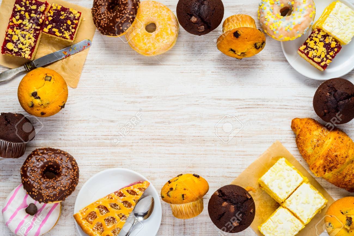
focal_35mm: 50
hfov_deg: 39.6
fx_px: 492
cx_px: 177
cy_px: 118
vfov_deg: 27.0
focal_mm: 50
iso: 200
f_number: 11
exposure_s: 1/160
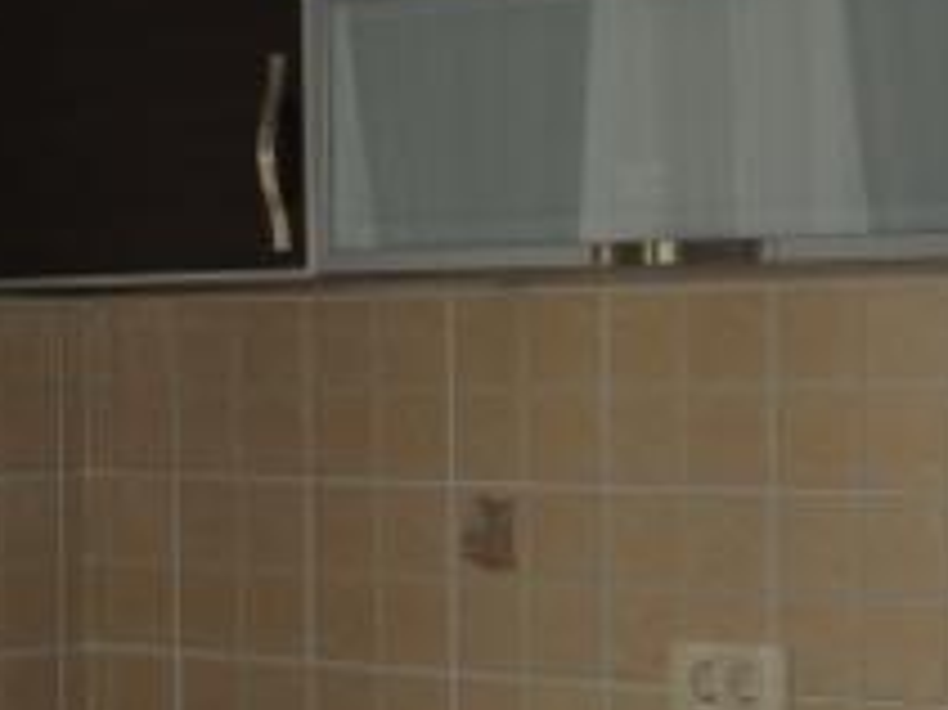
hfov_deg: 14.9
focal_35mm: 126
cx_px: -319
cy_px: 319
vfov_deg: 11.8
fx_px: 3449
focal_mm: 18
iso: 400
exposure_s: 1/250
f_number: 5
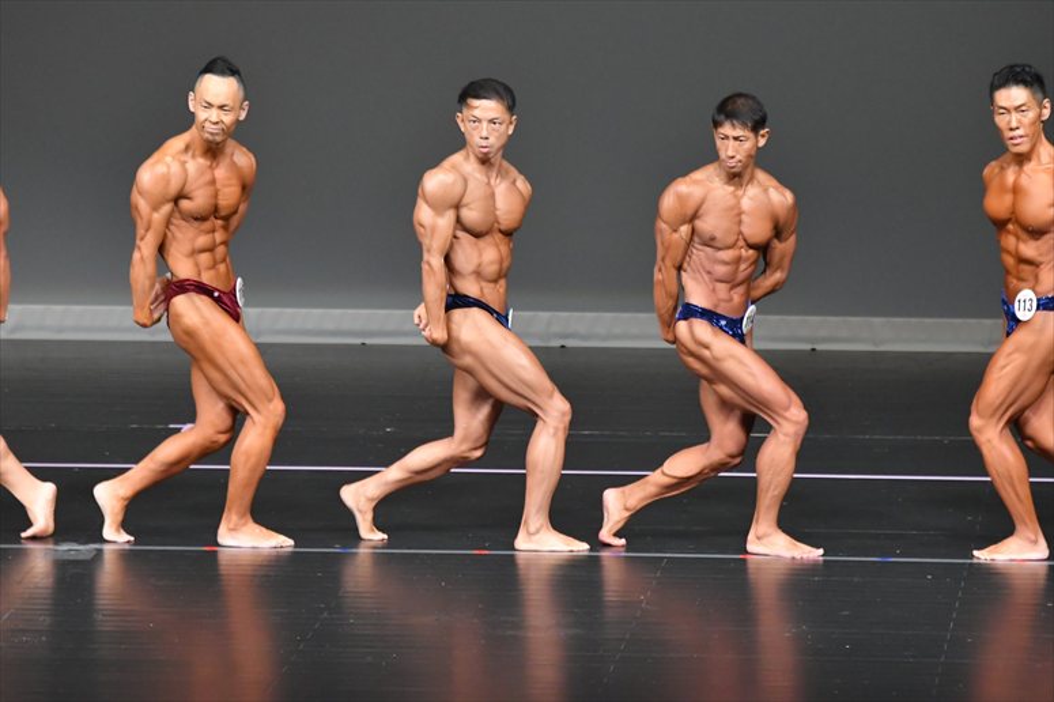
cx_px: 527
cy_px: 351
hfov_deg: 6.9
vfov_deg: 4.6
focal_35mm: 300
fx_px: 8779
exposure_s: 1/400
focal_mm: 200
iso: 5000
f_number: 5.6
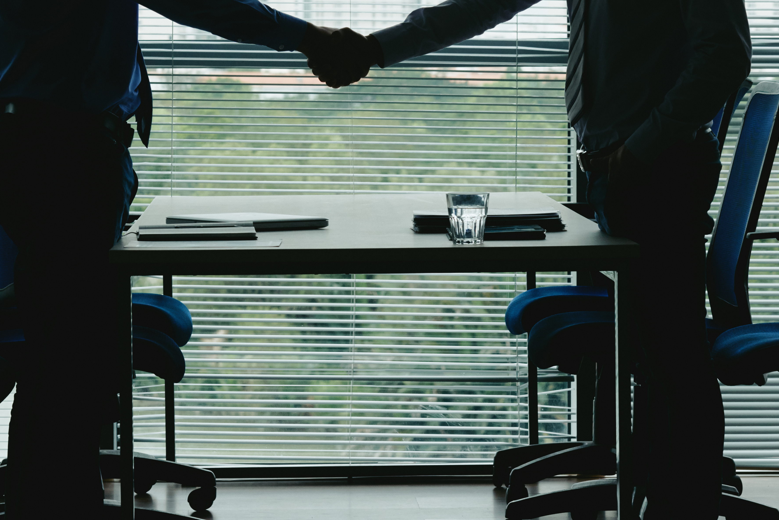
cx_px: 347
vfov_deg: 8.8
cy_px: 58
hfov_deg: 13.2
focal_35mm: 155
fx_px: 3355
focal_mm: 75
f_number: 8
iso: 800
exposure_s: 1/160
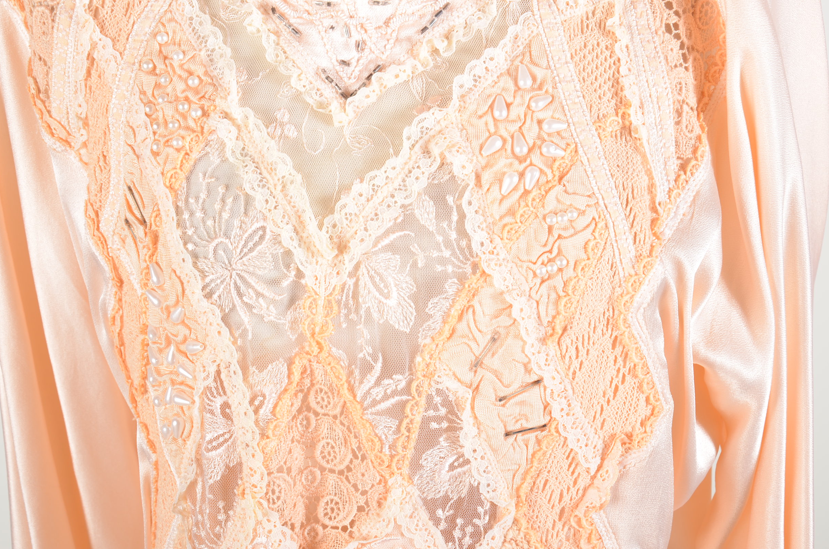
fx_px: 1471
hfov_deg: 31.5
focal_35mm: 64
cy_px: 273
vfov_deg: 21.1
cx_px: 418
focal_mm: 42
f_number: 10
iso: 160
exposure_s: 1/160
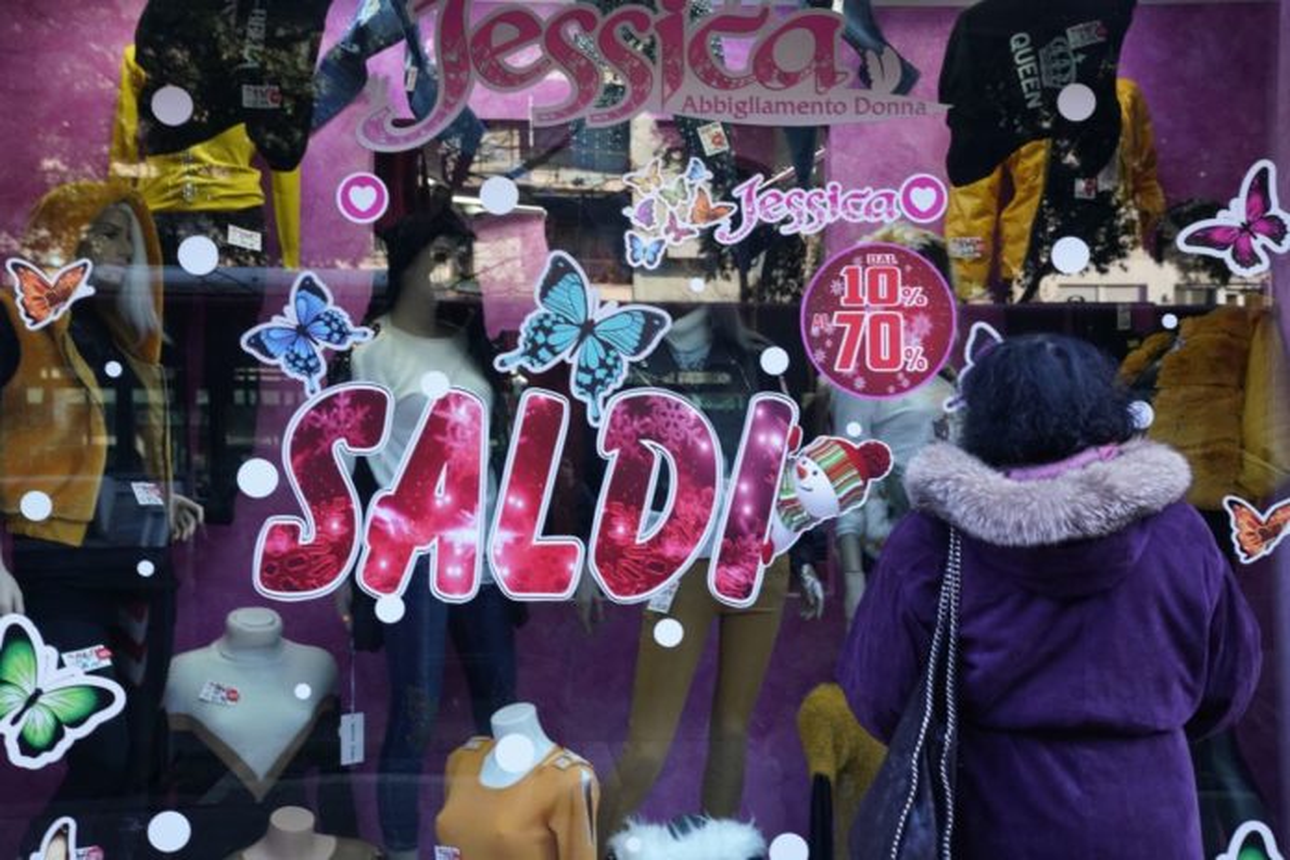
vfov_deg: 32.6
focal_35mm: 41
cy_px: 430
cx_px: 645
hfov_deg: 47.4
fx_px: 1469
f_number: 5.6
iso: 2500
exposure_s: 1/250
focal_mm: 41
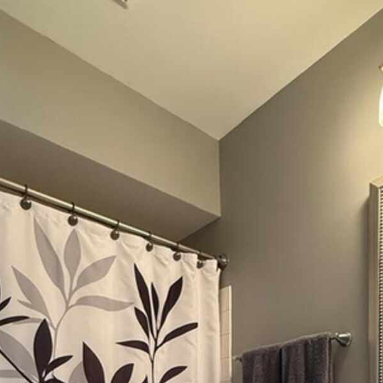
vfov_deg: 35.8
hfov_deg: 47.2
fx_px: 438
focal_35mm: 35
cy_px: 469
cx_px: 205
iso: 320
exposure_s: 1/60
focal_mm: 2.22
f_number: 2.2
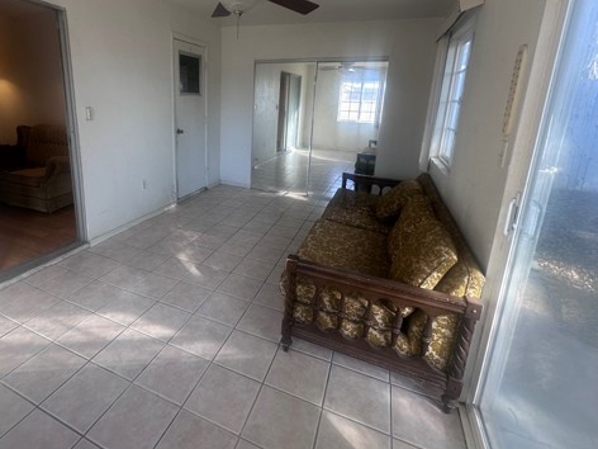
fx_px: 328
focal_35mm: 19
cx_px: 233
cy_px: 176
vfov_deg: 67.9
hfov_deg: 83.4
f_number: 2.2
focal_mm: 2.22
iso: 100
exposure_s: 1/99
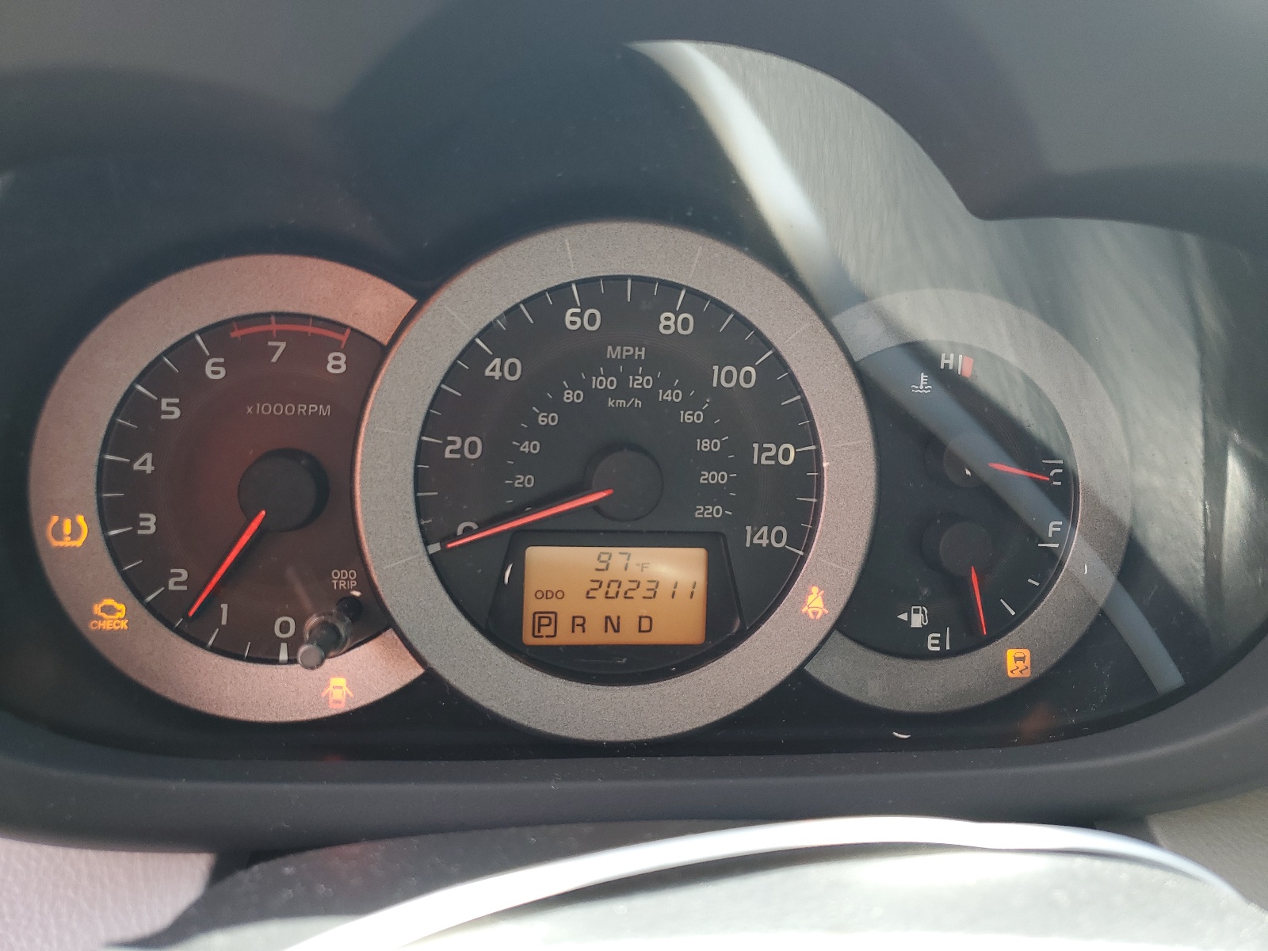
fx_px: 952
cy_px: 476
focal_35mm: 26
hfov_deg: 67.3
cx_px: 634
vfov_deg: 53.1
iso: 50
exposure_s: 1/123
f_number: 1.5
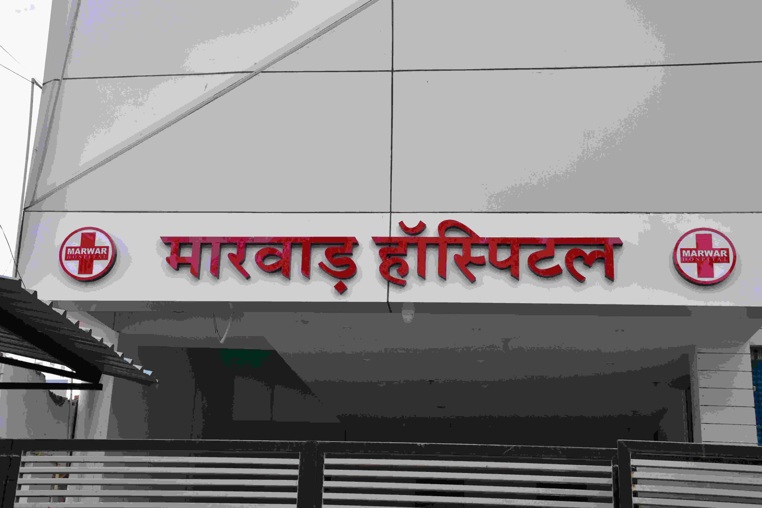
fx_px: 1206
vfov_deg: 23.8
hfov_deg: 35.1
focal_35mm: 57
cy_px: 254
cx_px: 381
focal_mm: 38
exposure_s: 1/160
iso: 160
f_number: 8
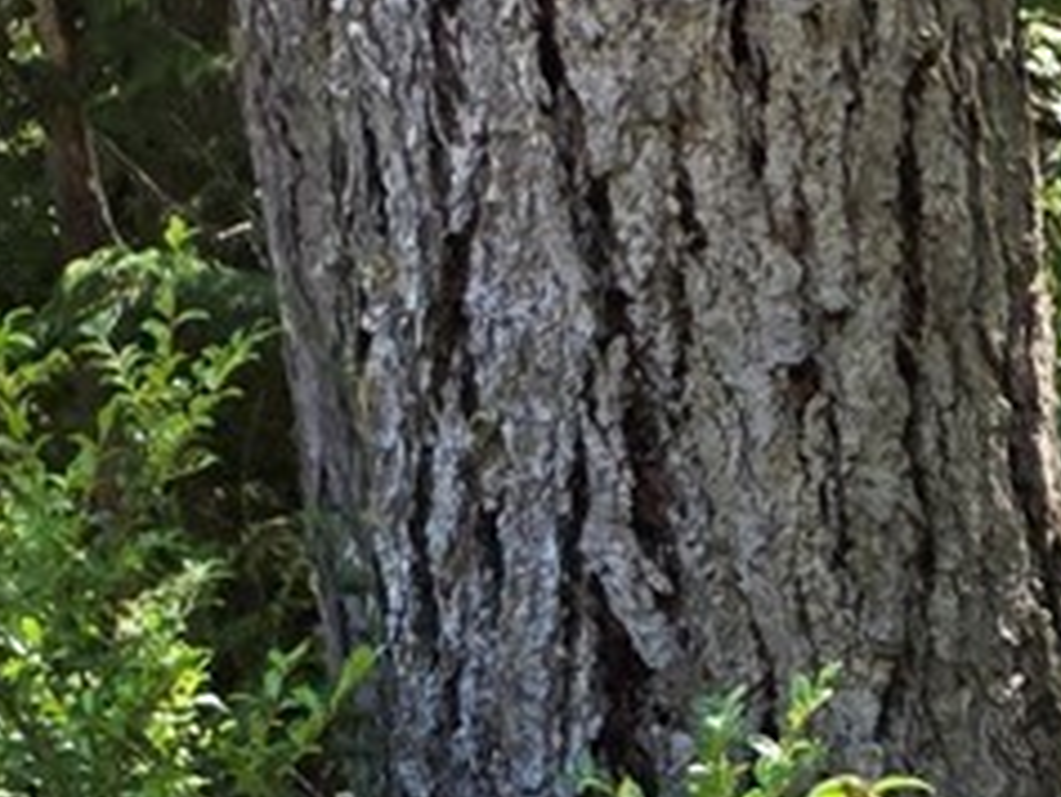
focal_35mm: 155
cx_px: 2704
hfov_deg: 10.6
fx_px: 4753
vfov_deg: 7.9
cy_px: 2637
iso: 50
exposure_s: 1/180
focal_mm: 5.4
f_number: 1.8
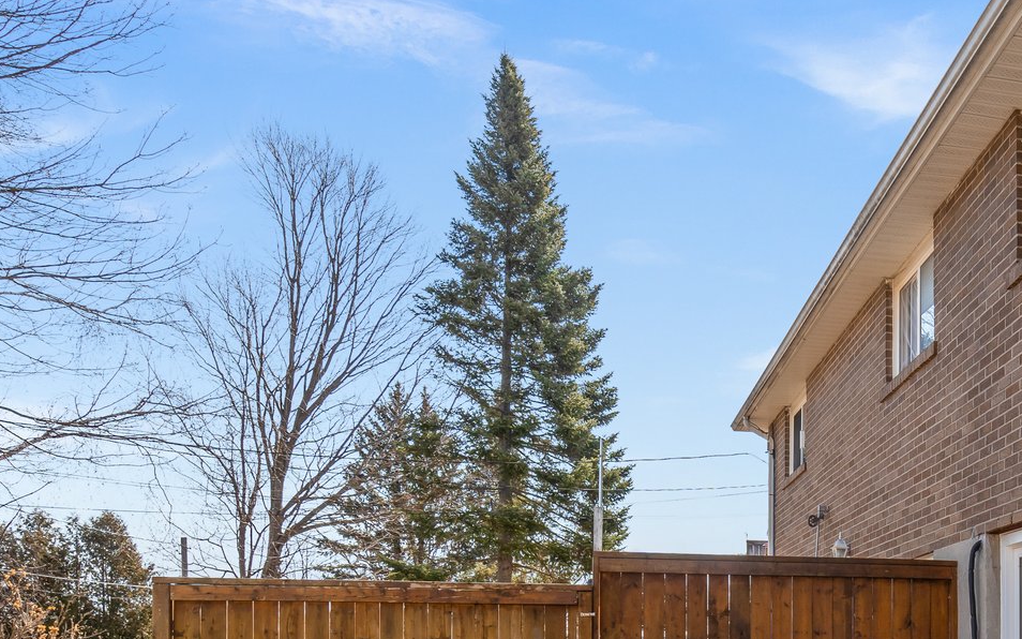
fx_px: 975
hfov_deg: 50.6
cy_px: 657
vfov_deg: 32.9
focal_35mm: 35
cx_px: 869
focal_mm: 16
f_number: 8
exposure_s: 1/125
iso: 320
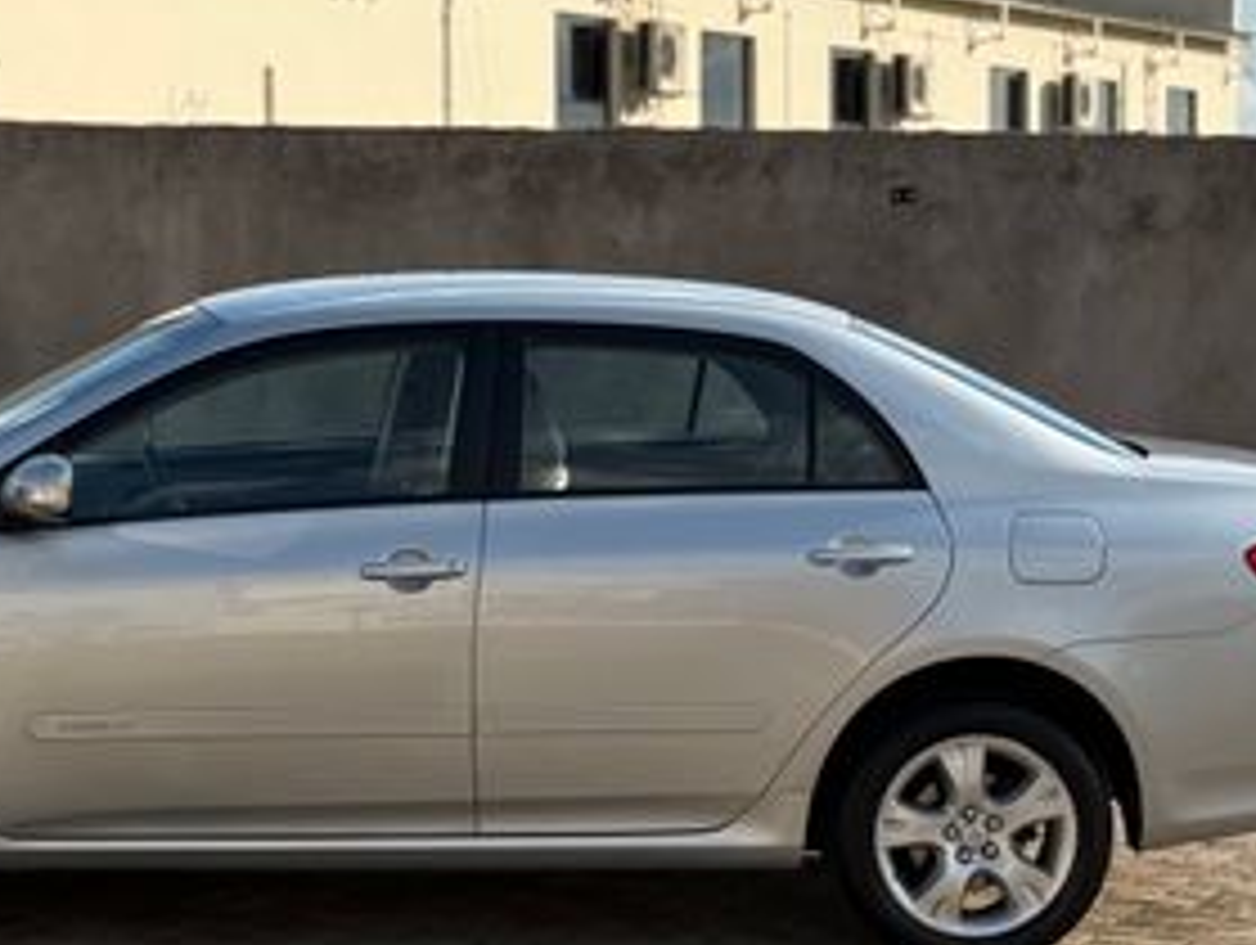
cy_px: 666
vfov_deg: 18.2
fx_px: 2943
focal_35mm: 81
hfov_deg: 23.9
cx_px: 338
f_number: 1.78
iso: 100
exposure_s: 1/3704
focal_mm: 6.76
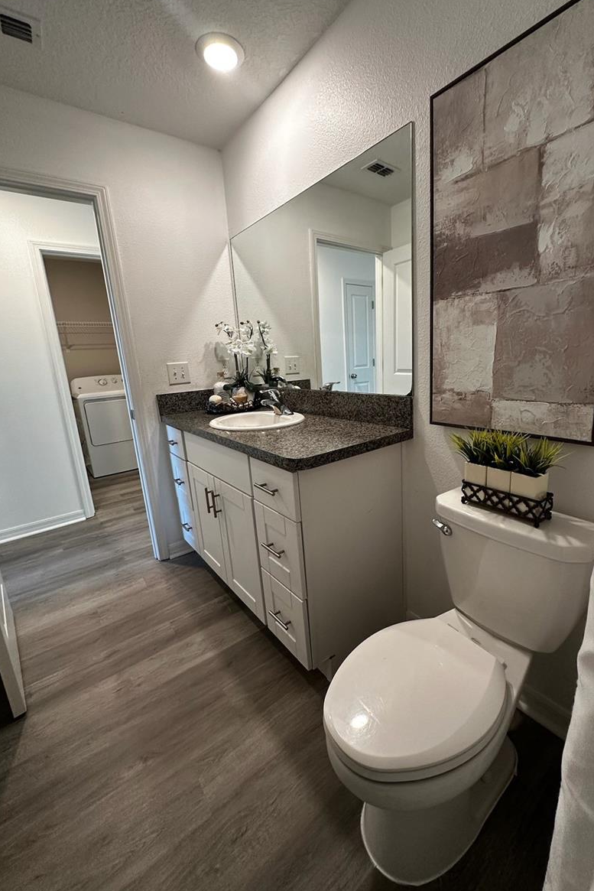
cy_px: 436
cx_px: 328
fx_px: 371
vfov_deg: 100.4
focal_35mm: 15
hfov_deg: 77.1
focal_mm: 2.22
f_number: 2.2
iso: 200
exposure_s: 1/60
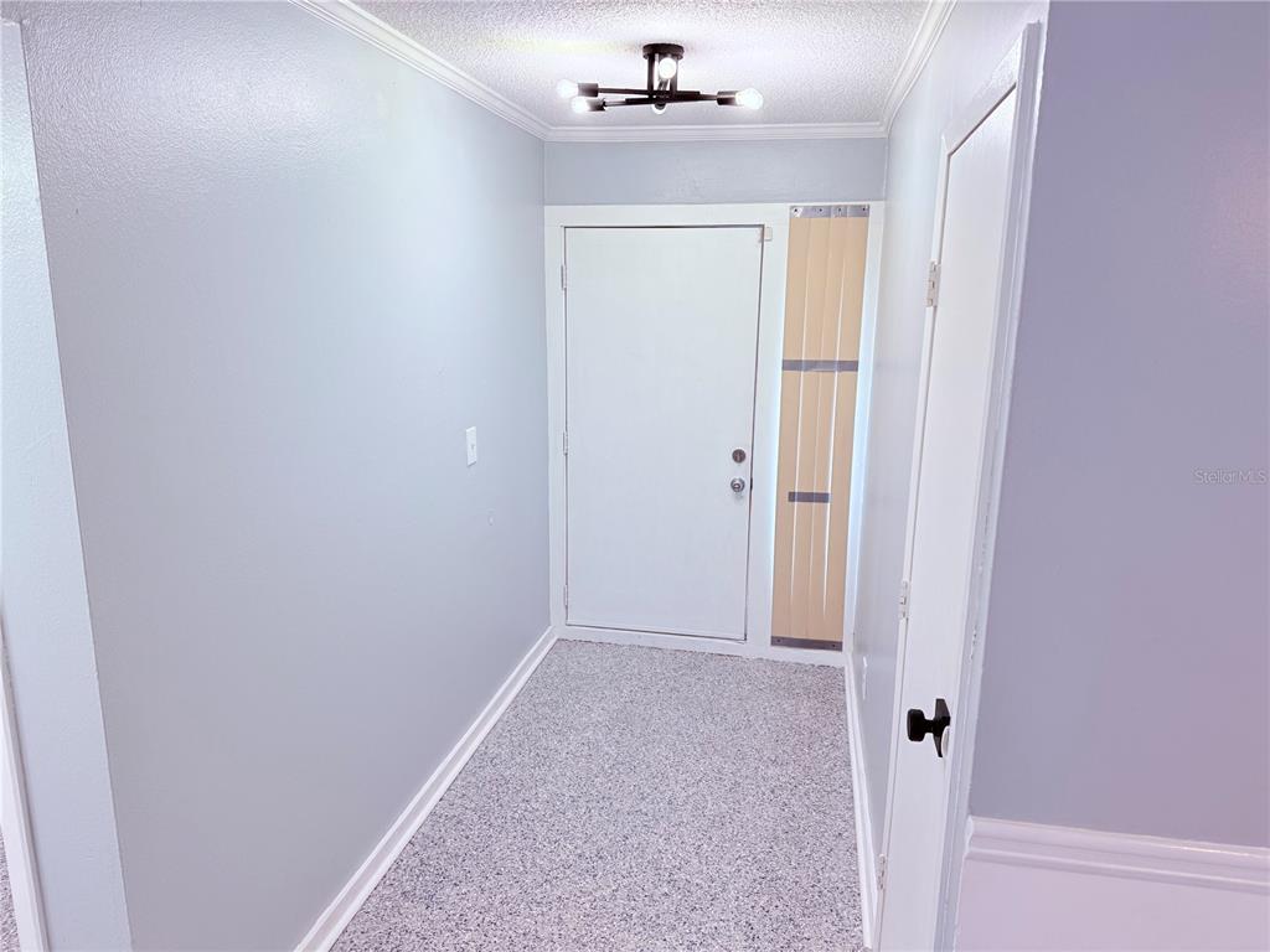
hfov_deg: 71.6
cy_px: 476
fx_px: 881
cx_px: 635
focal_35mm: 24
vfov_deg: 56.8
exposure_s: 1/120
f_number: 1.78
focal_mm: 6.76
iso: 125
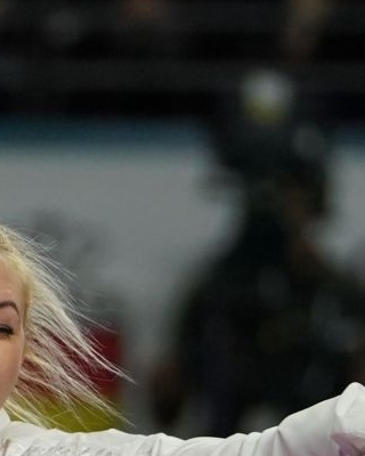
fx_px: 15299
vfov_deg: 1.7
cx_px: -244
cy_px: 637
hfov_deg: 1.4
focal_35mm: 1133
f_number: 2.8
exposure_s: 1/1000
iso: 1000
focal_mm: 179
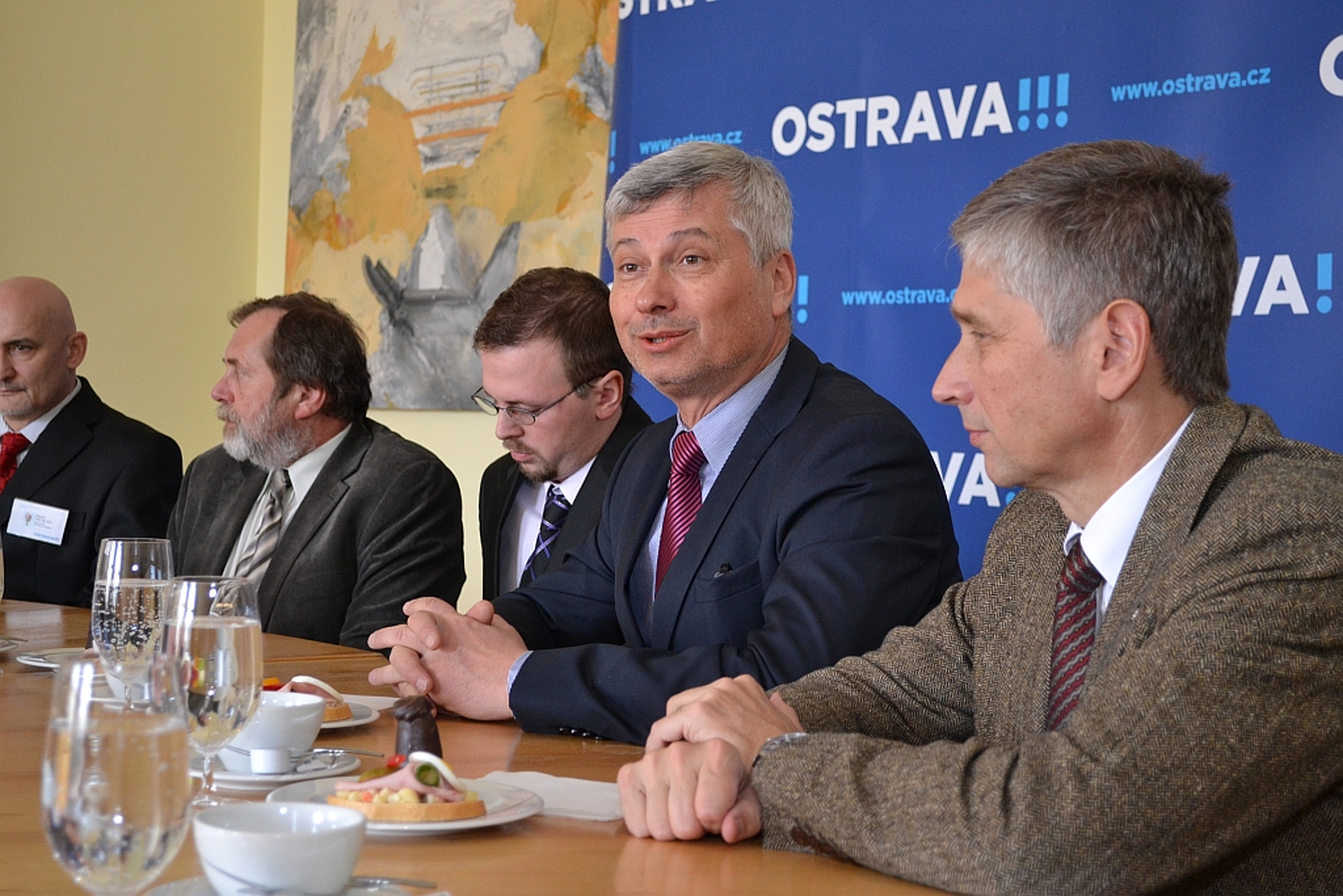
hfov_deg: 33.4
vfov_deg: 22.6
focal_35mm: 60
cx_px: 672
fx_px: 2238
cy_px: 448
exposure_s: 1/60
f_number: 5.3
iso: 1100
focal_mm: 40
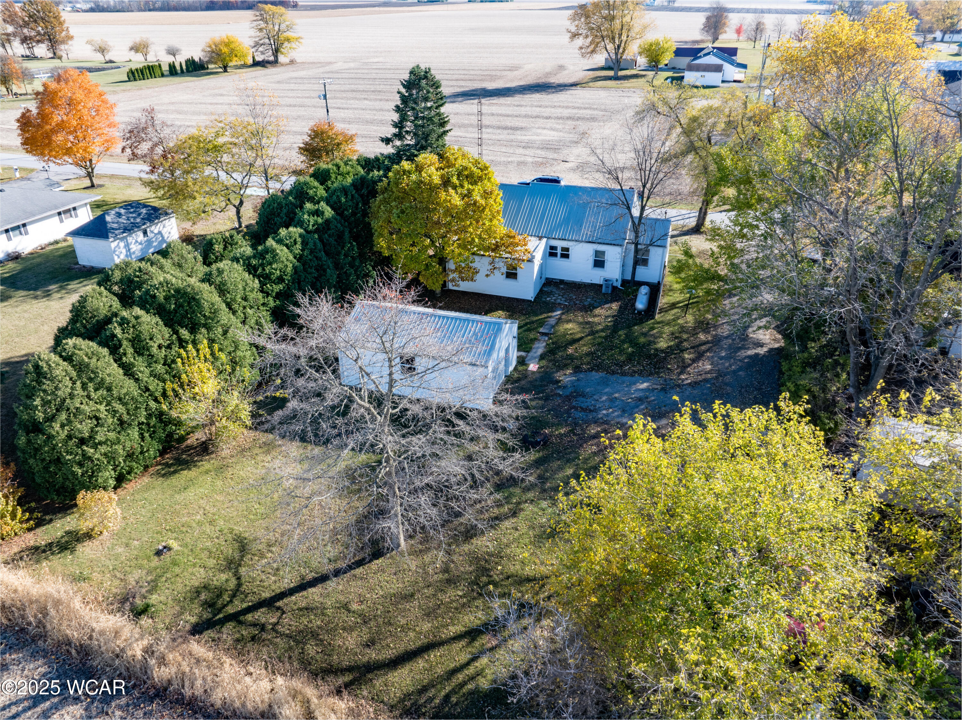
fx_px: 667
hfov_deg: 71.6
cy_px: 360
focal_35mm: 24
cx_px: 481
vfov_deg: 56.8
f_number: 10
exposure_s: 1/80
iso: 100
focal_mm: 12.29
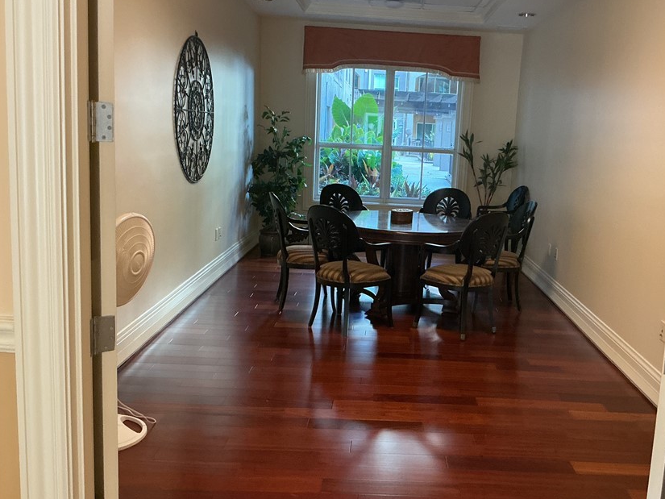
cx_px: 405
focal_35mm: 36
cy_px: 236
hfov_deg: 50.9
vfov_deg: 39.7
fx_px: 692
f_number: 1.8
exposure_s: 1/60
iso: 200
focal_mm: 3
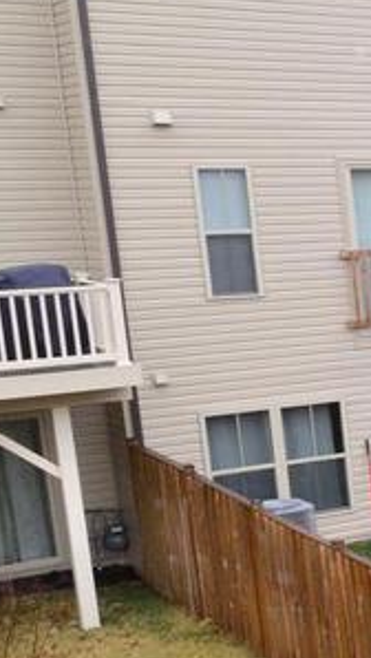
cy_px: 394
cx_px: 1307
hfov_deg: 9.2
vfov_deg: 26.1
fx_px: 1414
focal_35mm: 81
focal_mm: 16
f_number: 11
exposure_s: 1/80
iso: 800
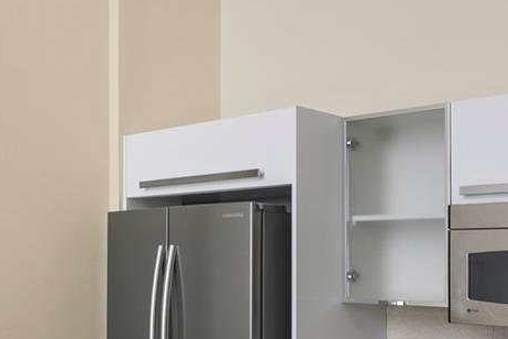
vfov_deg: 25.6
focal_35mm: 52
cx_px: 231
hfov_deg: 38.2
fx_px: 734
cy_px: 263
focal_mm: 10
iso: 125
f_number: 10
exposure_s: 1.3
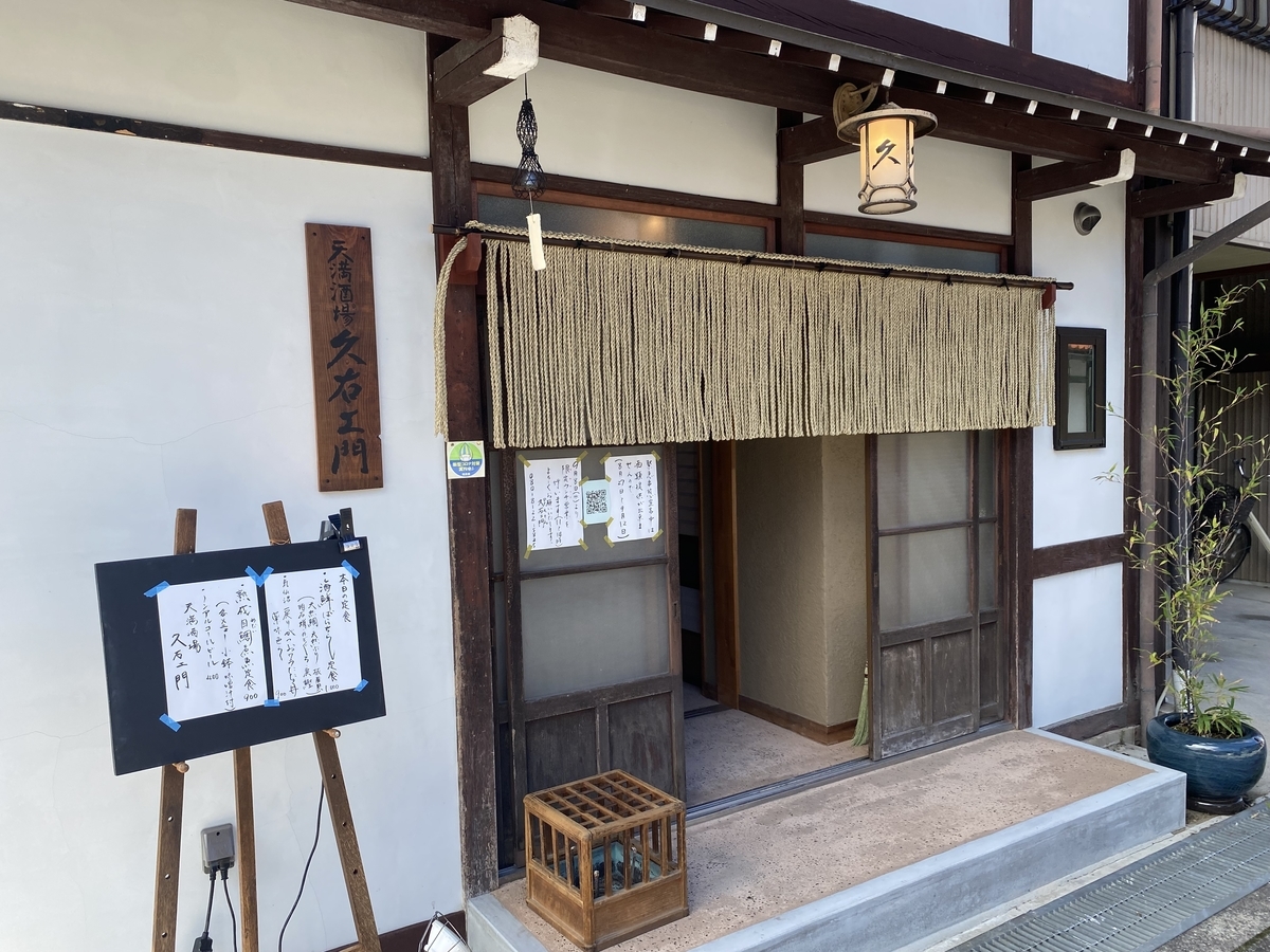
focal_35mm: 26
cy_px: 476
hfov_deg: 67.3
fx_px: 954
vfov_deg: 53.1
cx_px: 635
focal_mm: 4.25
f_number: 1.8
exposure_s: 1/762
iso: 32
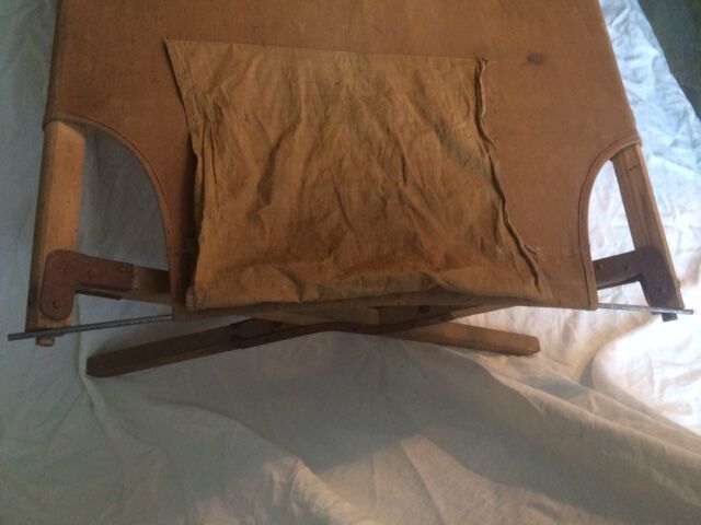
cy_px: 262
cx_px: 350
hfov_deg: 61.7
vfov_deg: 48.2
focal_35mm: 29
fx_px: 587
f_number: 2.2
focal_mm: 4.15
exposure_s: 1/33
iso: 320
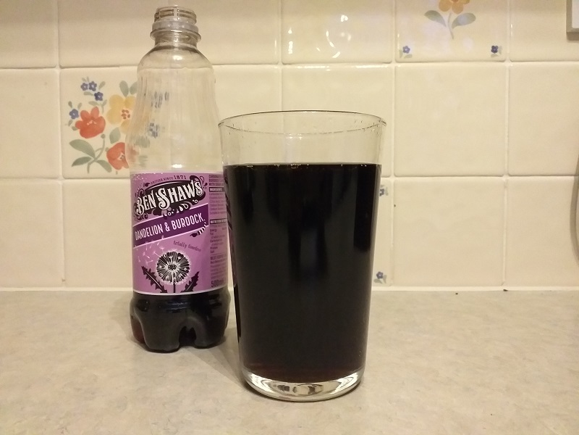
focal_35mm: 27
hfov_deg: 65.3
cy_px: 218
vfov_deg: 51.4
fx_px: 452
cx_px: 290
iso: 500
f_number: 1.9
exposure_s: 1/25
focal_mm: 3.6
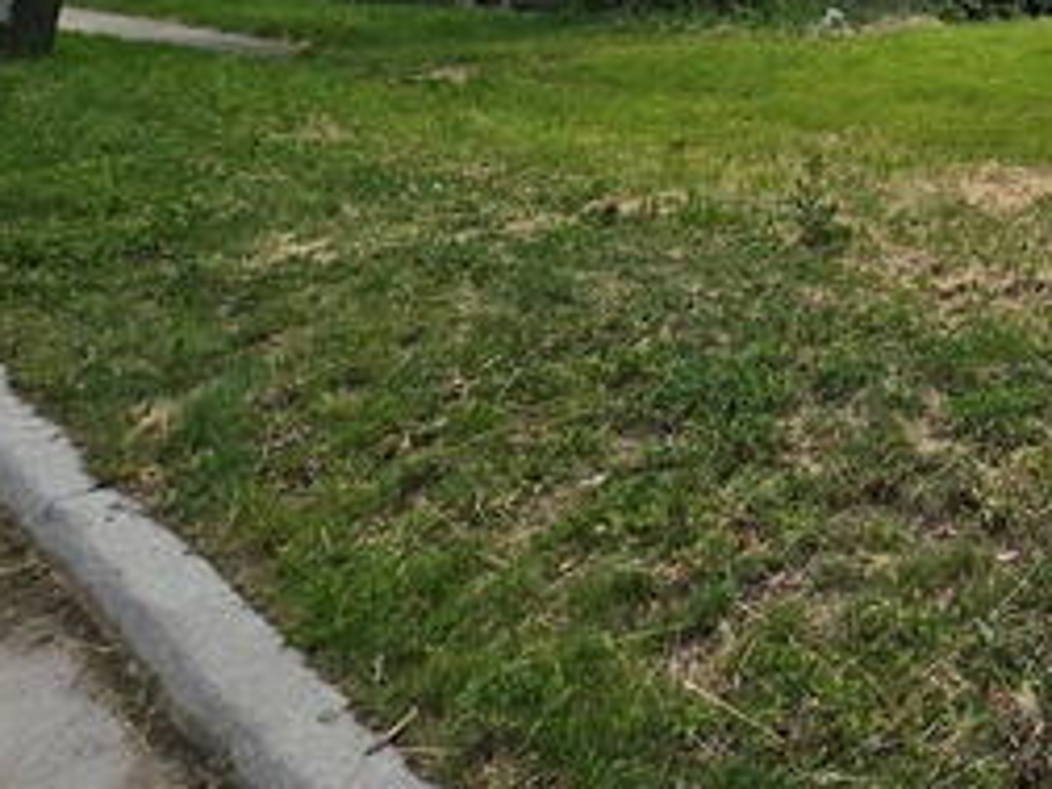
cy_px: -113
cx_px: 1156
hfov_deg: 43.1
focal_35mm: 33
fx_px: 1003
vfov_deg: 35.5
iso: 50
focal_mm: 2.2
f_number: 2.2
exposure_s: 1/4222
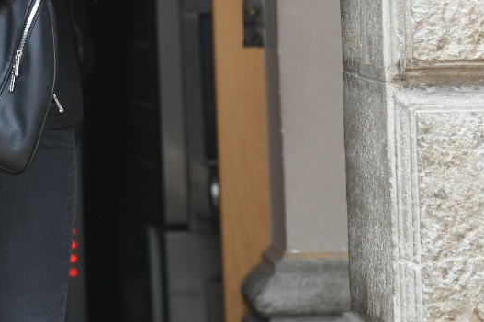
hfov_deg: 3.9
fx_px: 7029
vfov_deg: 2.6
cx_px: -173
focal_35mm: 523
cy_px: -55
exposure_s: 1/400
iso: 200
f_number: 4
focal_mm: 170
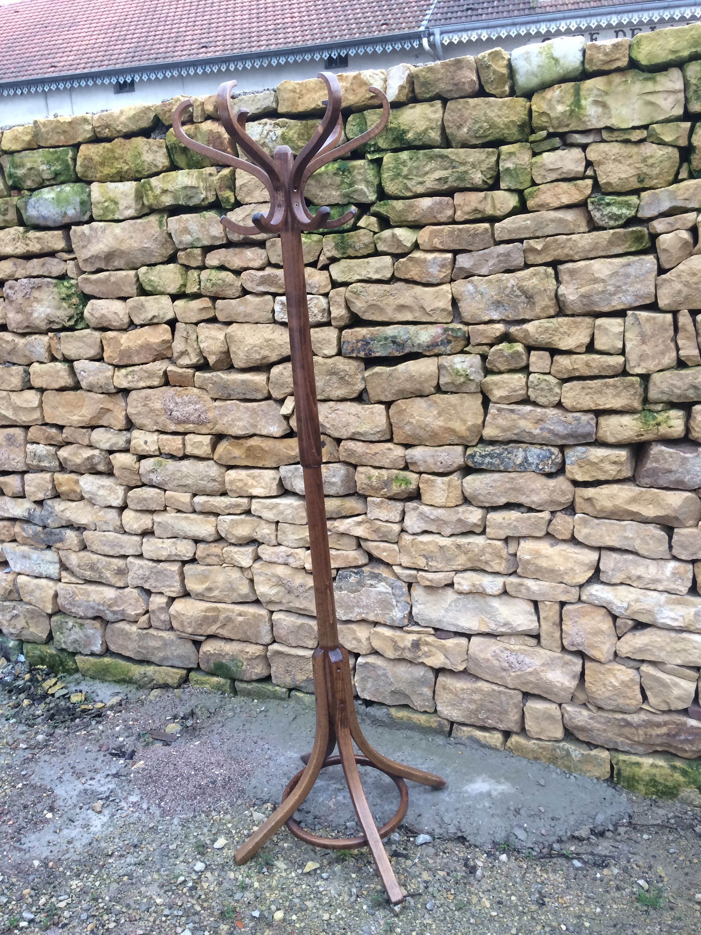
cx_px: 350
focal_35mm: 29
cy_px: 468
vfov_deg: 61.7
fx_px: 783
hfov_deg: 48.2
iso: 40
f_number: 2.2
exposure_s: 1/33
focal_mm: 4.15
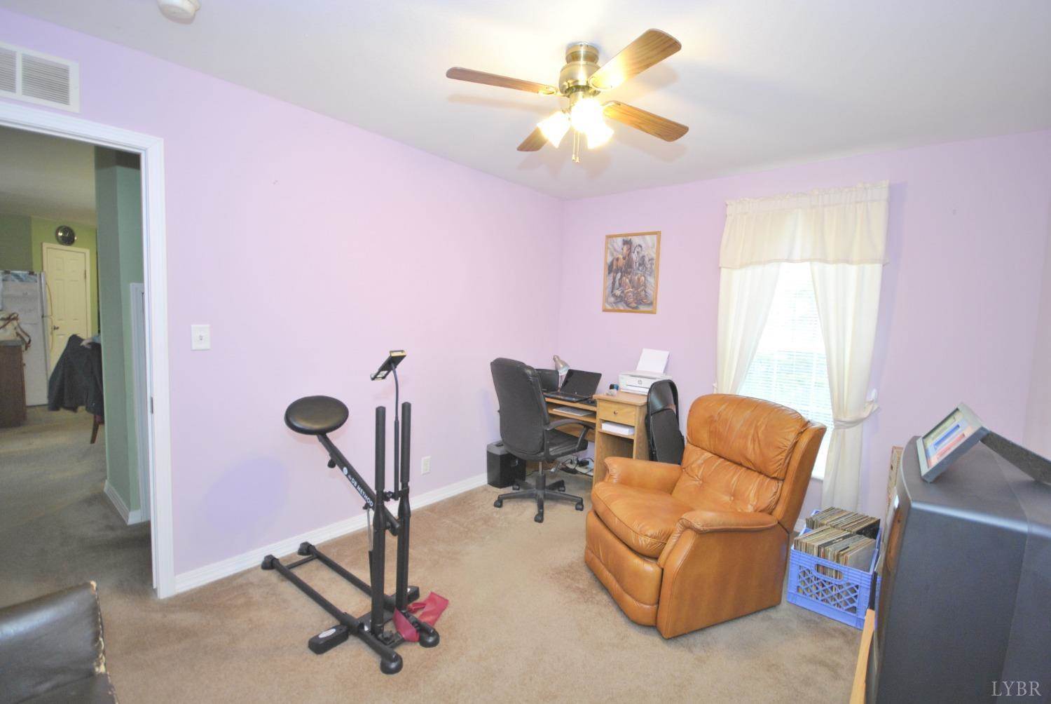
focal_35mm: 15
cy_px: 352
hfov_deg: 100.3
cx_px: 526
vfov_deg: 77.5
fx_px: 438
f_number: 4
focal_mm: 10
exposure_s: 1/25
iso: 400
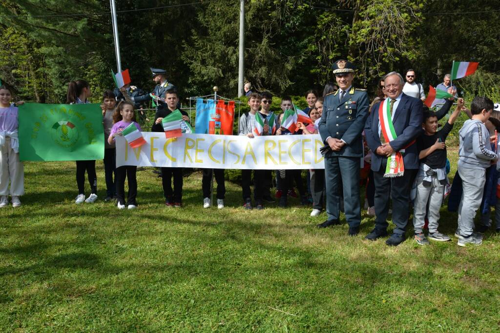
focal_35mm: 32
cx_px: 250
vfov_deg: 41.7
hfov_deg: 59.5
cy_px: 166
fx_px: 438
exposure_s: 1/400
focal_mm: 21
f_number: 10
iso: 400
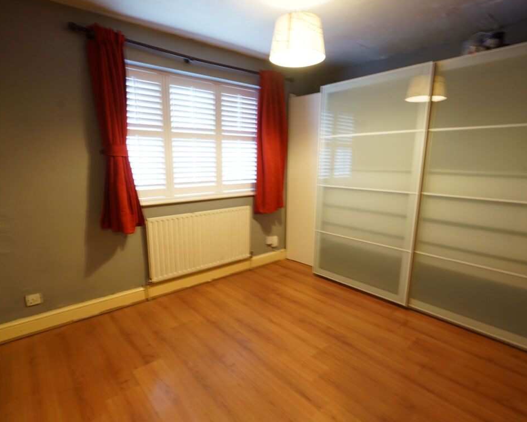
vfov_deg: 70.8
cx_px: 250
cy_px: 218
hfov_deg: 83.2
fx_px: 296
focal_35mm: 19
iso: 400
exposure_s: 1/1.25
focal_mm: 16
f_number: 7.1
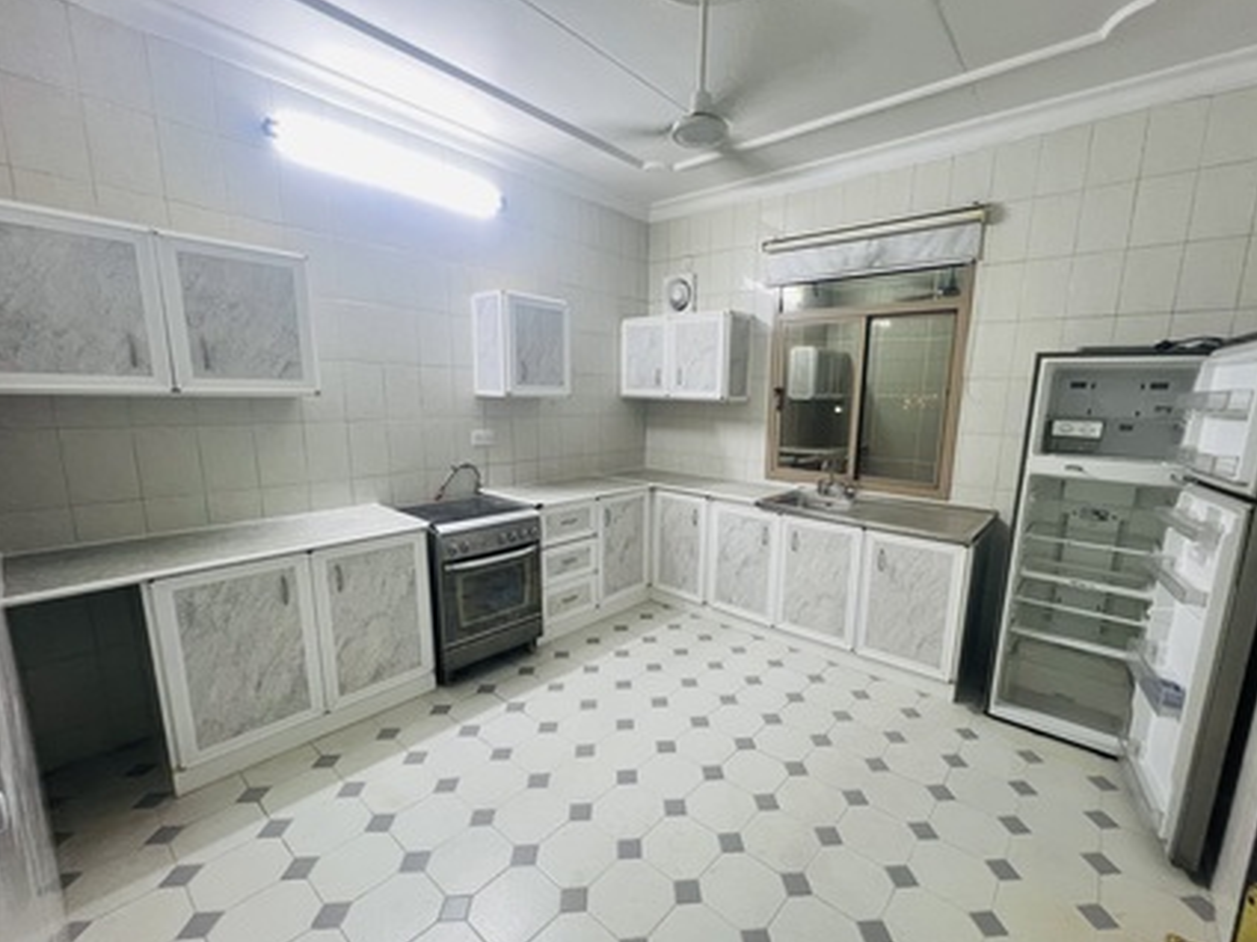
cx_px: 666
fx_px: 508
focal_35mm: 14
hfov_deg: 101.9
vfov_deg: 85.6
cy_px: 490
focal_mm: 1.57
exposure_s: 1/50
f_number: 1.8
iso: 200
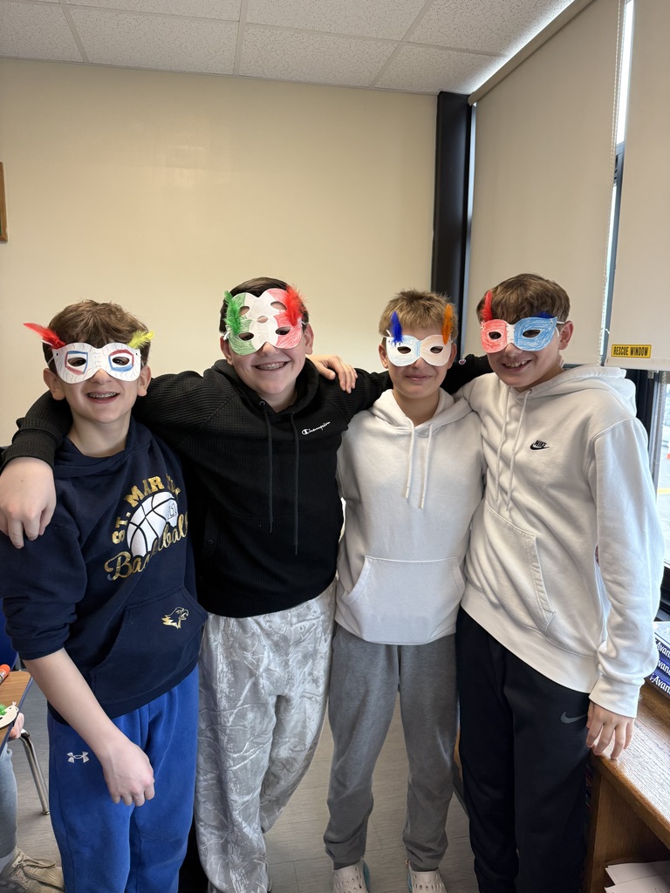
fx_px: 619
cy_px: 446
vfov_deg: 71.6
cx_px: 335
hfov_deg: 56.8
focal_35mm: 24
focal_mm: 6.76
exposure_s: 1/120
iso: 125
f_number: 1.78
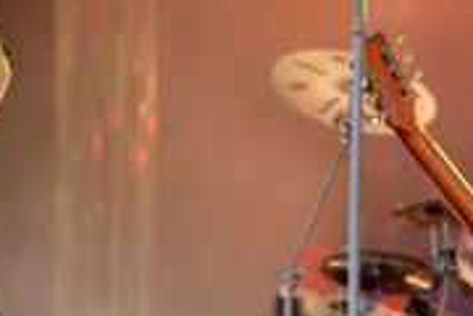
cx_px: 280
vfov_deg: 4.7
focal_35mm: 290
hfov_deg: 7.1
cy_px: 261
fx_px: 3810
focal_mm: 116
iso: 1600
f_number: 2.8
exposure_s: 1/320
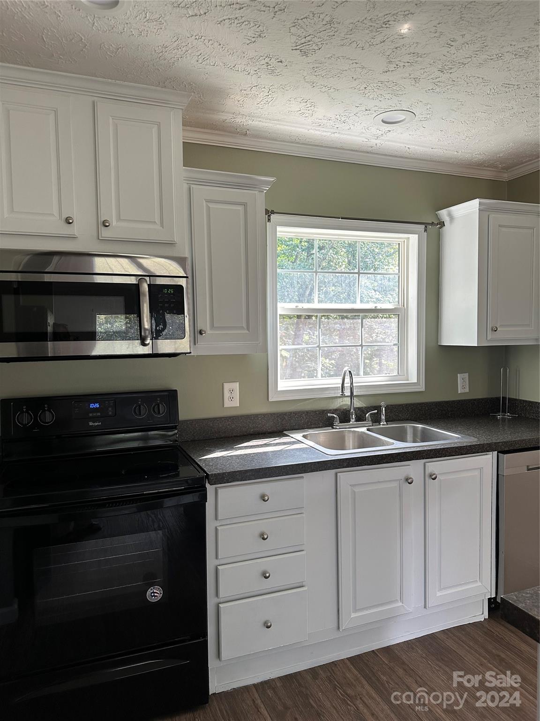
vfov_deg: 71.6
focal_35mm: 24
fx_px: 499
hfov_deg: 56.8
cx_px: 270
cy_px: 360
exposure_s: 1/121
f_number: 1.78
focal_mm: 6.86
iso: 125
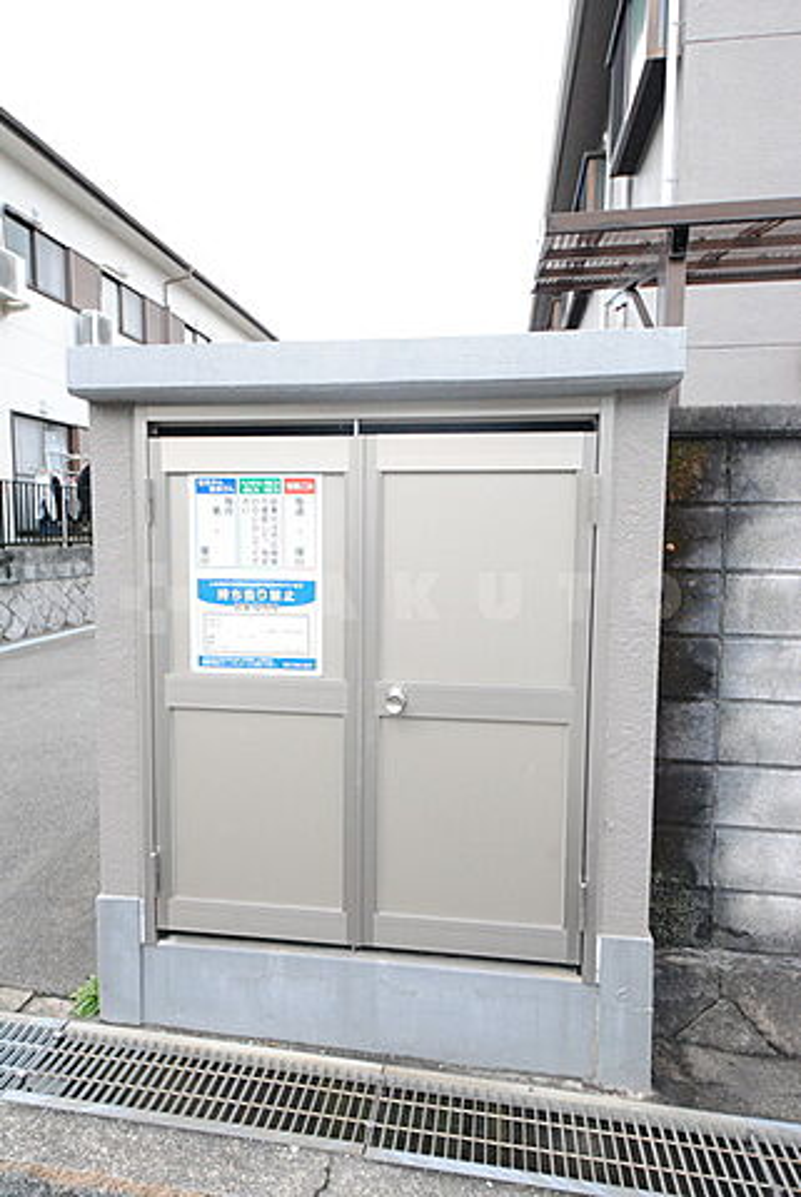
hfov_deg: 53.2
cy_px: 598
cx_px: 400
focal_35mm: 24
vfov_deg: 73.7
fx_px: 799
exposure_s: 1/320
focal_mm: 16
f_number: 9
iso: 1600
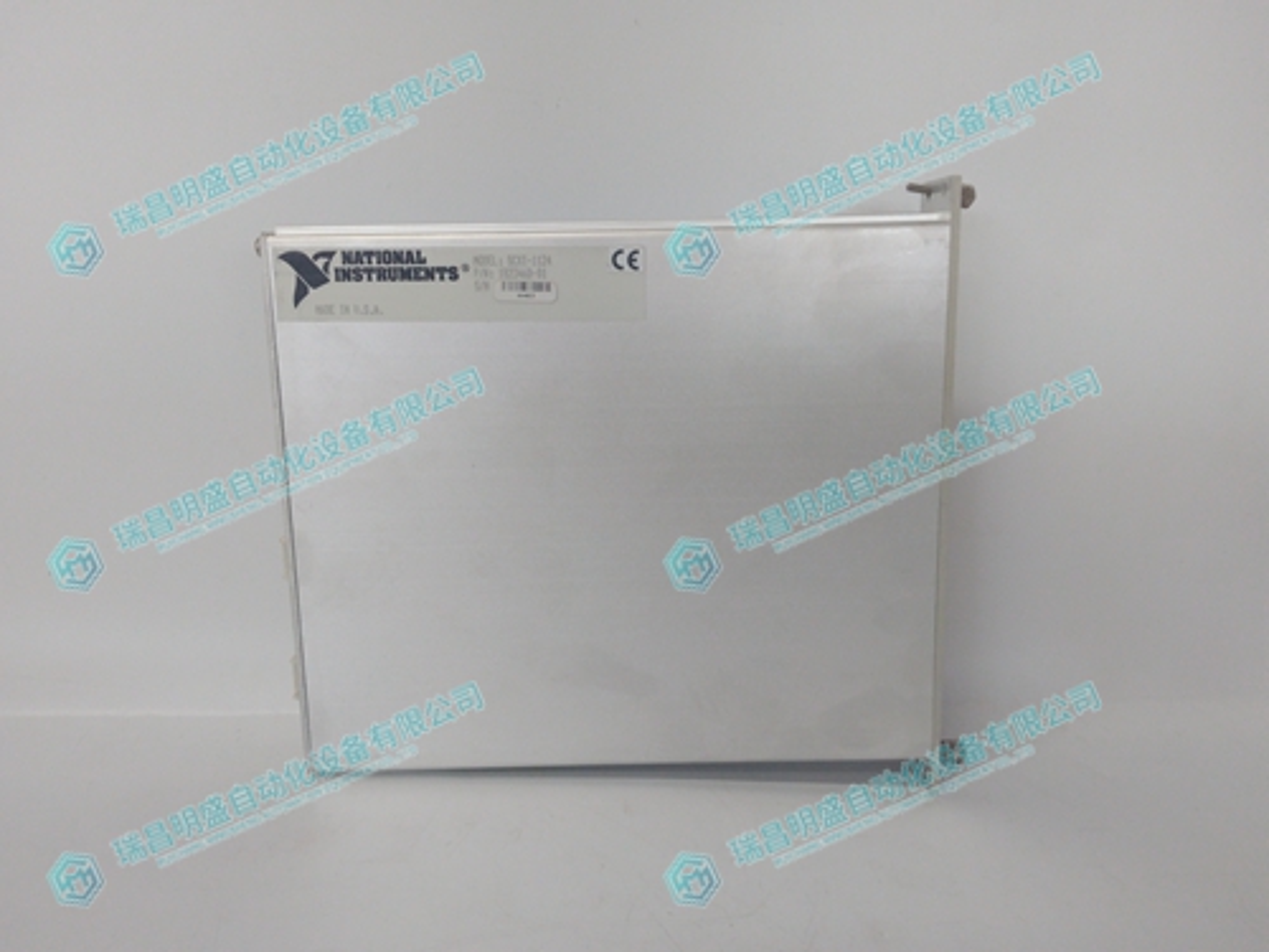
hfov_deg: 65.3
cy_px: 476
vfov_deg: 51.4
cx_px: 634
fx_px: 990
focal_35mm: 27
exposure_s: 1/50
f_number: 2
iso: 143
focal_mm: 3.79
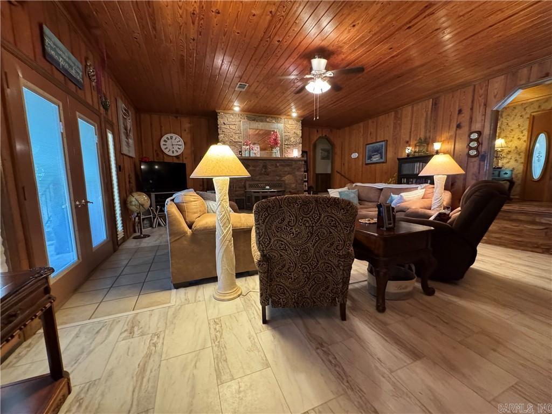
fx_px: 223
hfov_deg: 102.1
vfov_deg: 85.7
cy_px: 207
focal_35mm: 14
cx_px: 276
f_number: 2.2
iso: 1000
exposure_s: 1/60
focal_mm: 2.22
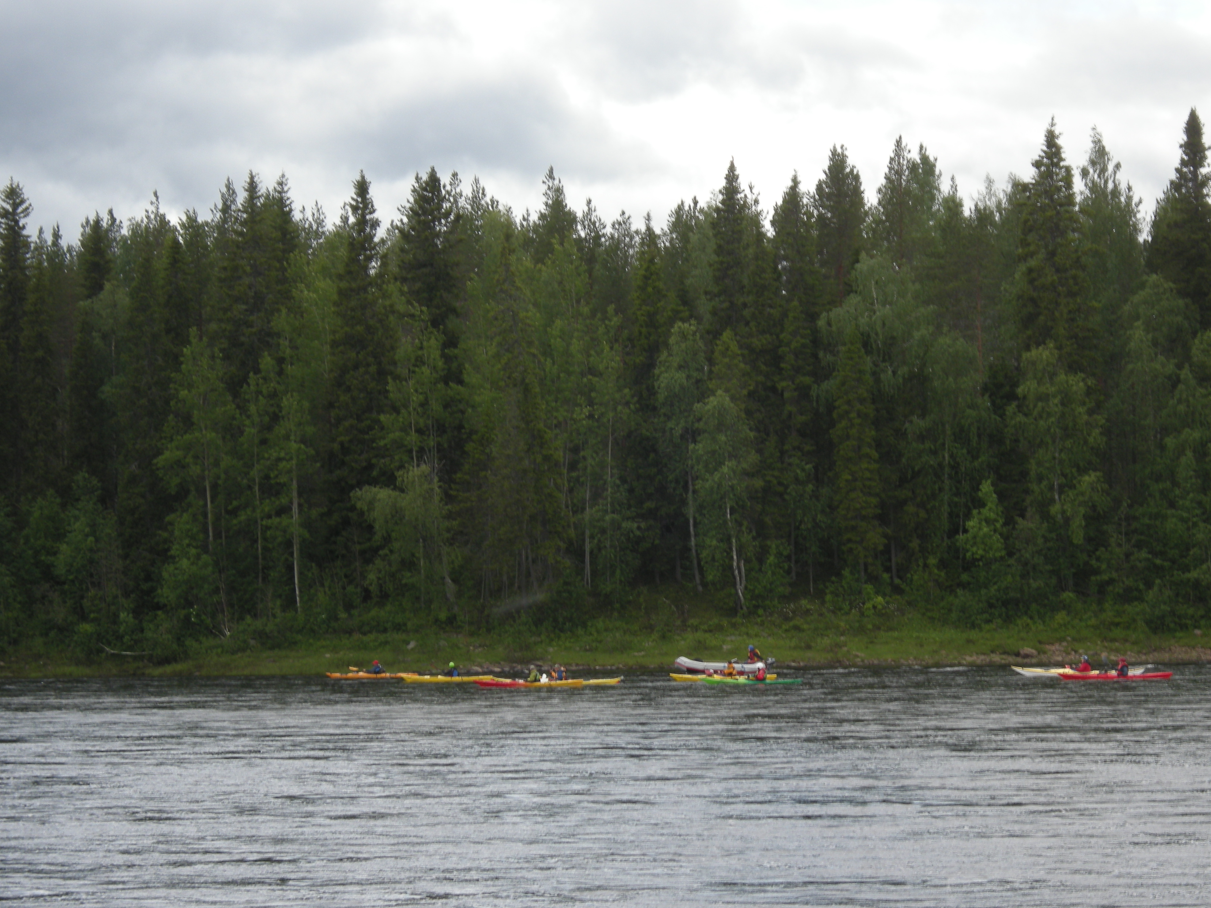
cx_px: 700
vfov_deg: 11.1
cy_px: 459
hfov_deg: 14.7
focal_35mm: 134
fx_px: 4688
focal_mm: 23.7
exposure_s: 1/162
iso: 64
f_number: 5.4
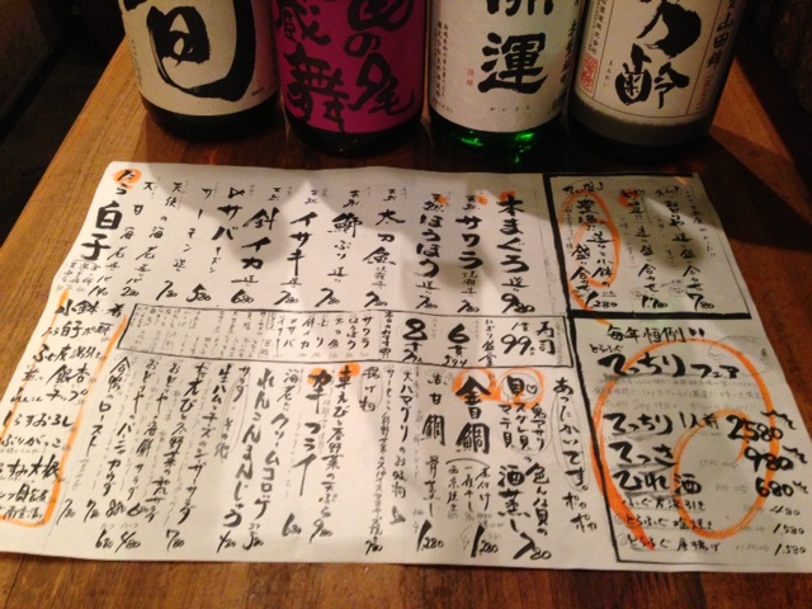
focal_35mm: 33
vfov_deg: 42.9
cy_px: 304
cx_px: 406
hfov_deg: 55.4
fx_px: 774
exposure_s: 1/15
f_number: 2.4
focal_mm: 4.13
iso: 400
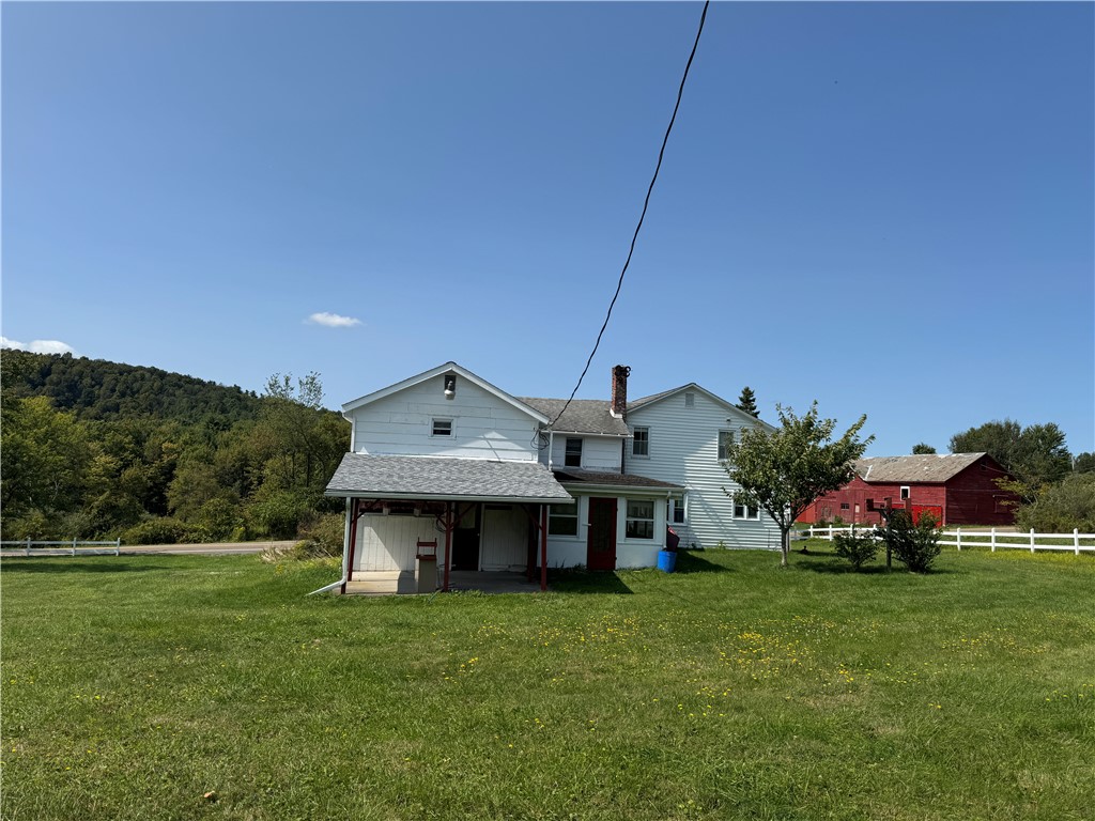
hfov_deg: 71.6
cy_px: 410
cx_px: 548
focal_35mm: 24
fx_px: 759
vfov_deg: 56.8
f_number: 1.78
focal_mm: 6.76
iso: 80
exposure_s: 1/5814
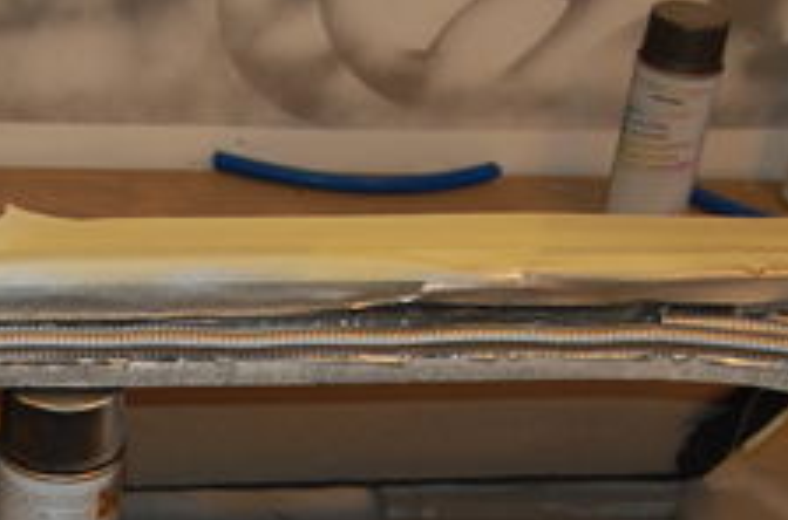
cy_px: 457
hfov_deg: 24.1
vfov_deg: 16.5
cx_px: 28
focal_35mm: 81
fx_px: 1777
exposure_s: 1/60
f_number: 3.5
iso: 400
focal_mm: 19
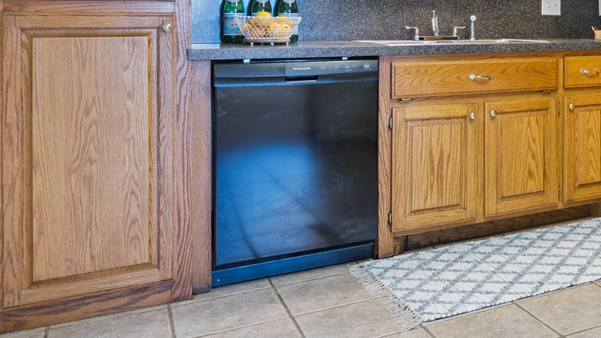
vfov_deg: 26.1
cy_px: 26
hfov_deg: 39.6
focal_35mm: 44
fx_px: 701
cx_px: 629
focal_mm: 16
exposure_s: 1/8
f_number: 7.1
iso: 200
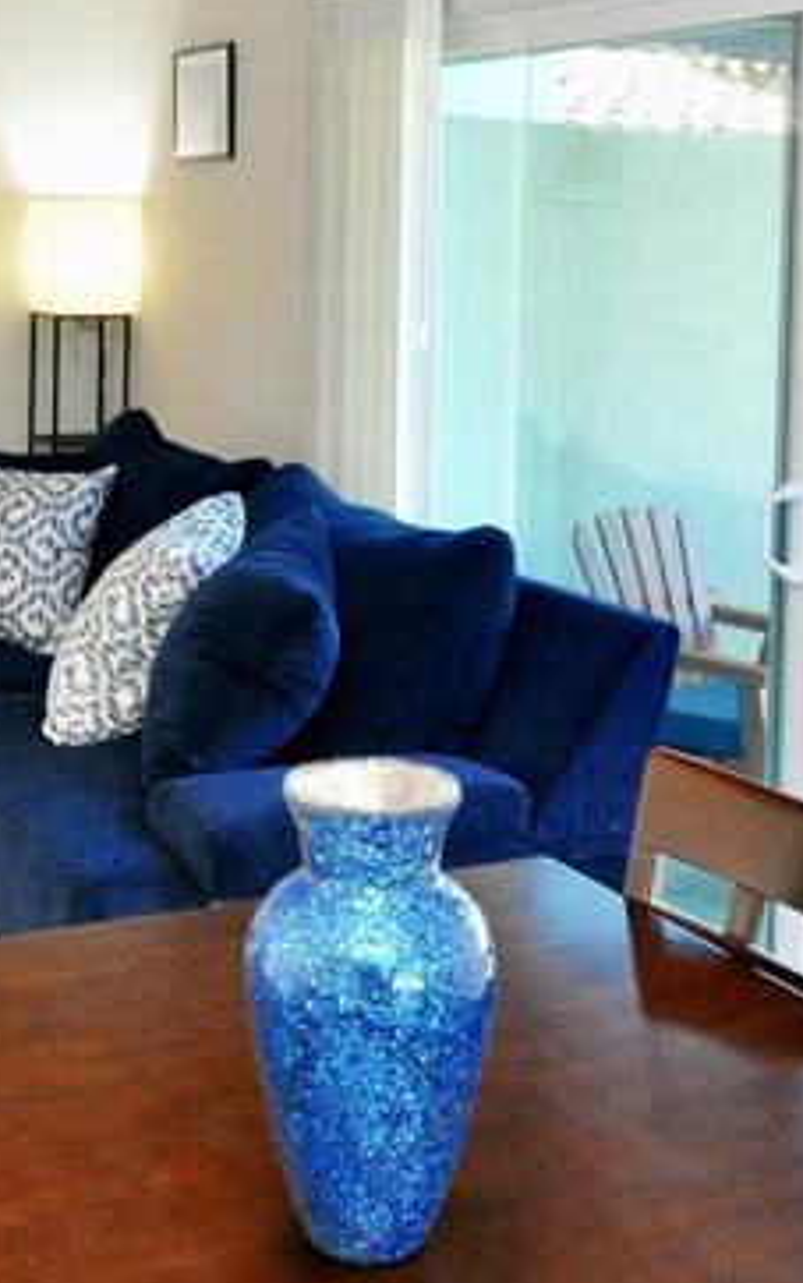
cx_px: 311
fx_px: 1660
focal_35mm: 47
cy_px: 788
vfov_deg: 42.0
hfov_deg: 27.1
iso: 800
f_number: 3.5
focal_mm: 11
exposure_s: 1/50
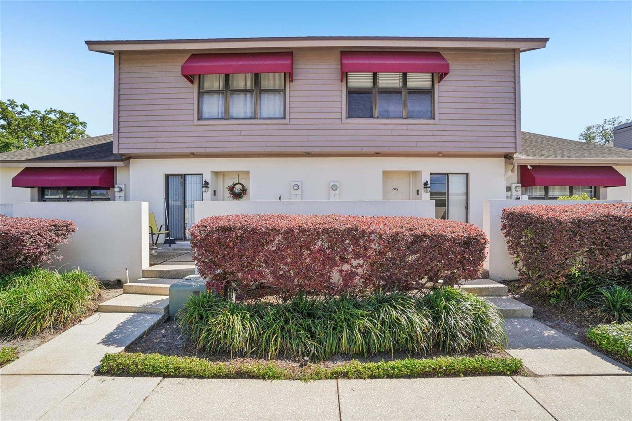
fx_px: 263
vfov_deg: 77.3
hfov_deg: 100.4
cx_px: 316
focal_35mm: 15
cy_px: 210
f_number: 8
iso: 100
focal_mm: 10
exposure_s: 1/125
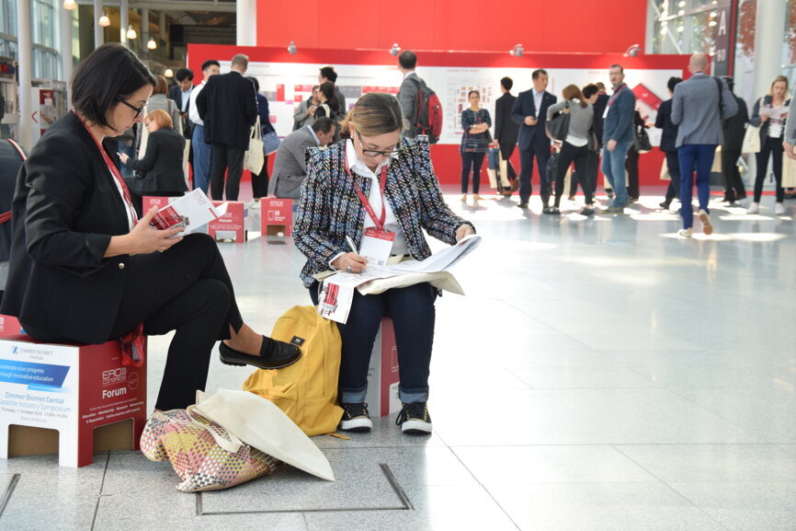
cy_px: 266
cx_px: 398
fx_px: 1492
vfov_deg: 20.2
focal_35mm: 68
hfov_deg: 29.9
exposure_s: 1/200
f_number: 8
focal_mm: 45
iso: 1100
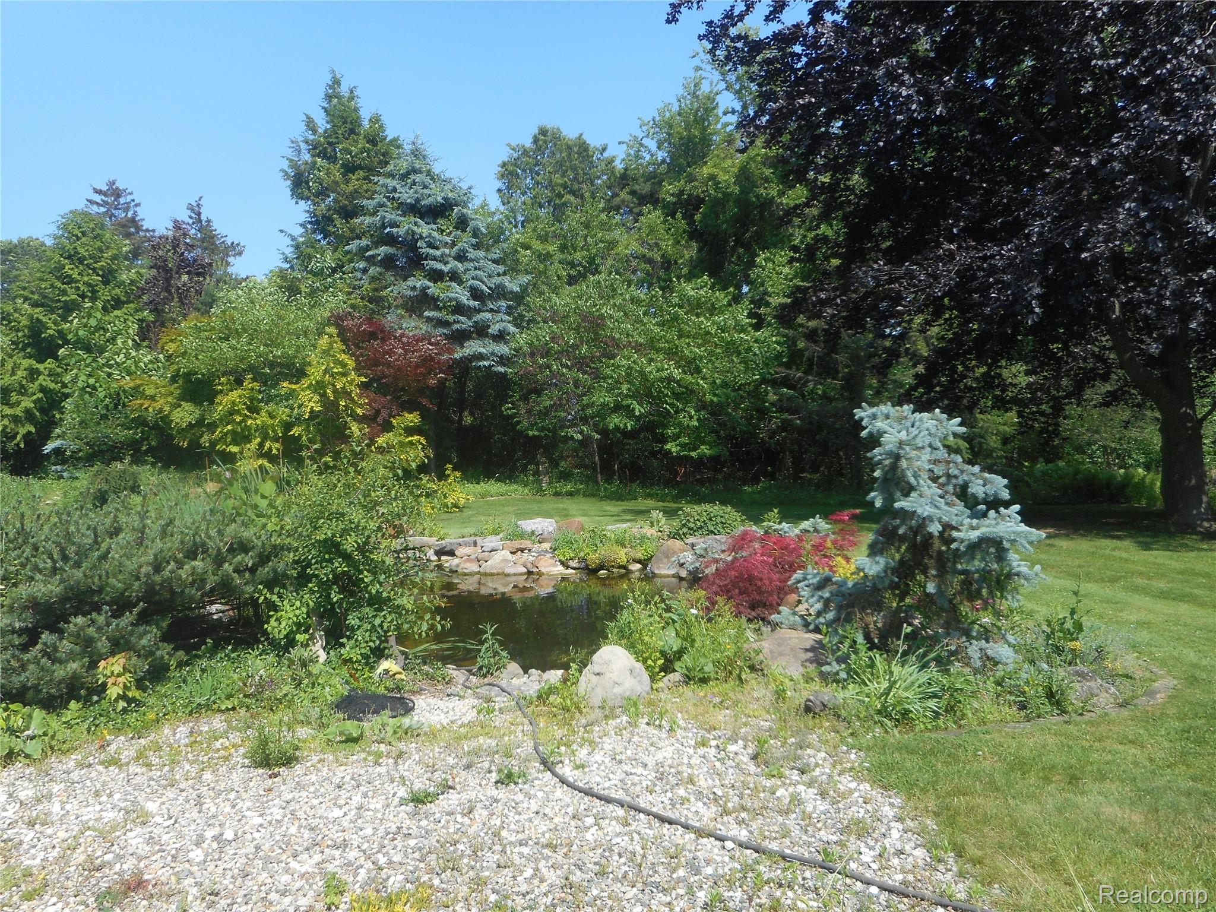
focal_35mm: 25
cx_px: 608
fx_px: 878
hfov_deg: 69.4
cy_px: 456
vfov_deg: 54.9
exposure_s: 1/500
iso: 80
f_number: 3.7
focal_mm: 4.5
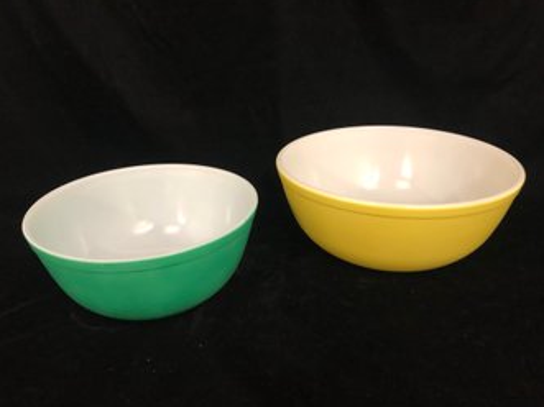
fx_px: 456
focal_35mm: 29
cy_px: 203
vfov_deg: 48.2
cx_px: 267
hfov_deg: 61.7
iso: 80
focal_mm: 4
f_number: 1.8
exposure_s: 1/15
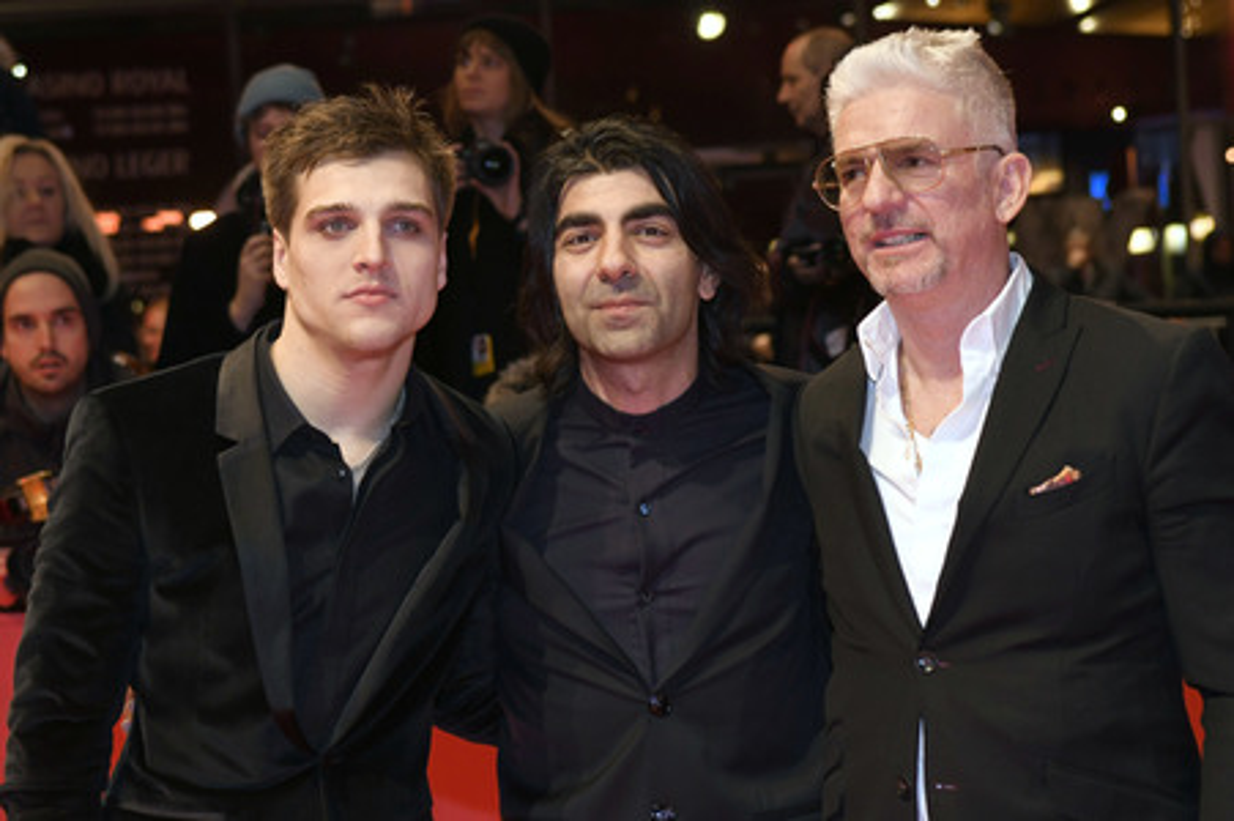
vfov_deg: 16.6
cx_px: 617
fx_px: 2809
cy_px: 410
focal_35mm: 82
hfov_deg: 24.8
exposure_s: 1/200
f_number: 5
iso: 1250
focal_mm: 55
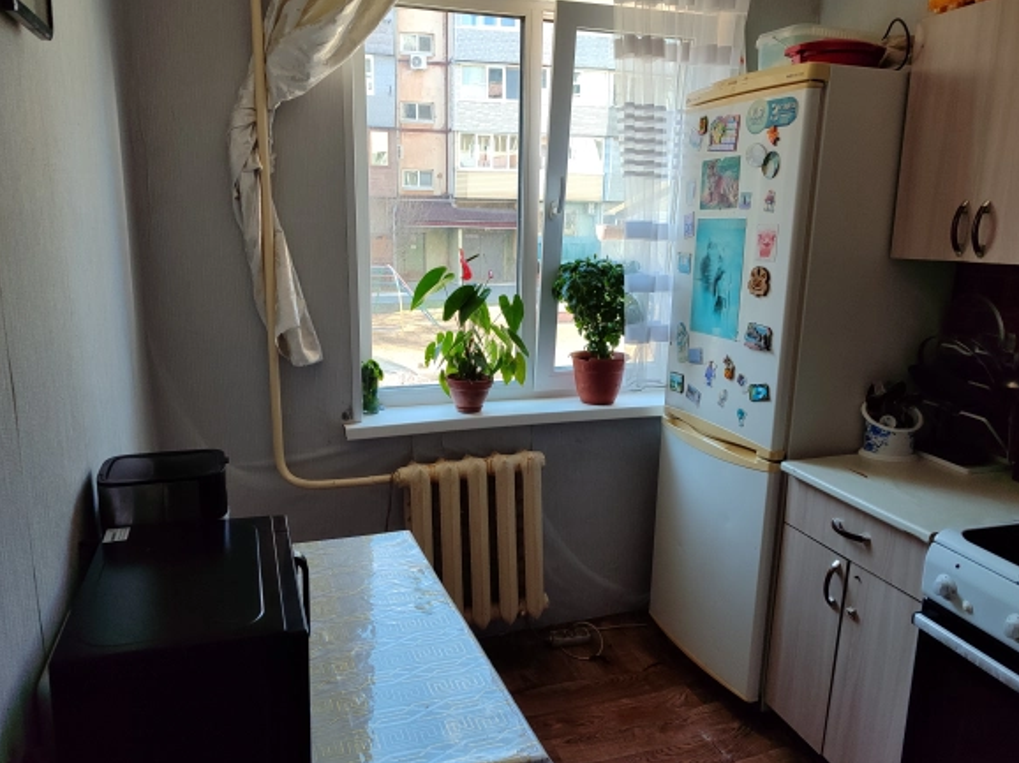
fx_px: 794
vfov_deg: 51.3
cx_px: 506
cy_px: 395
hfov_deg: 65.3
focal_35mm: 27
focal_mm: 5.95
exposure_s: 1/100
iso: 94
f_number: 1.89
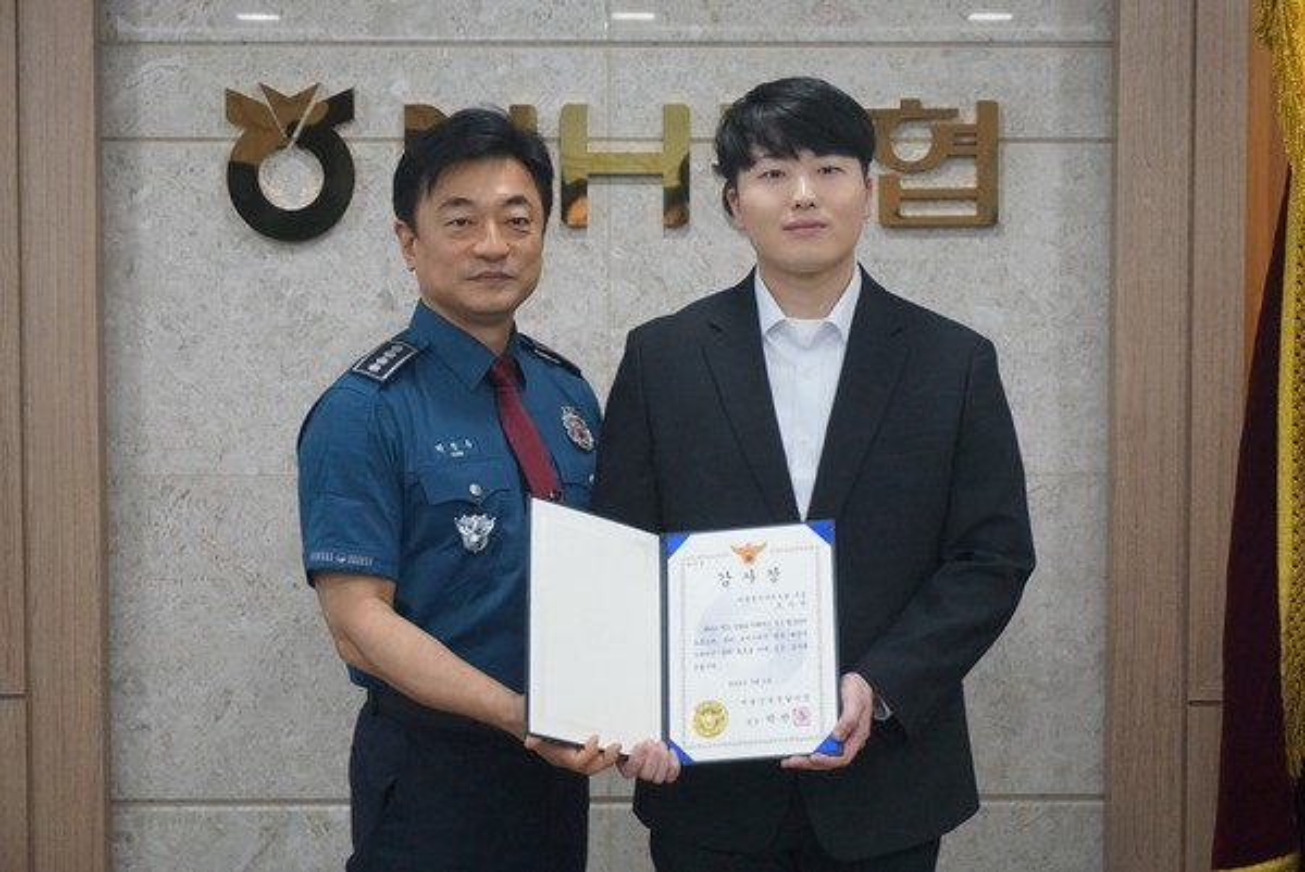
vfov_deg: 18.2
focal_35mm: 75
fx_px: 2721
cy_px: 436
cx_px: 652
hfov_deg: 27.0
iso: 2500
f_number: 5.6
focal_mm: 50
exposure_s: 1/160
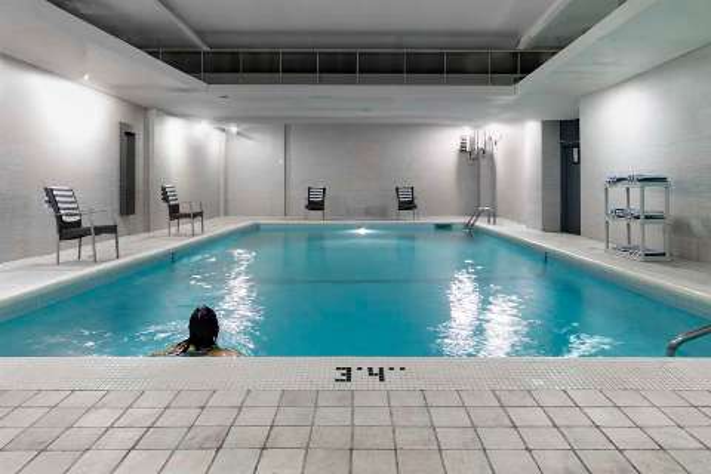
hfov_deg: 73.7
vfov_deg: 53.1
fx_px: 474
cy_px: 237
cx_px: 356
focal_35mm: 24
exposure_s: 2.5
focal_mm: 24
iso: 200
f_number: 11
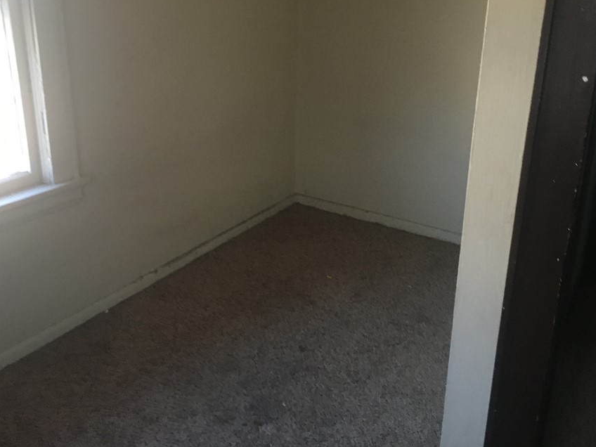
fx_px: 603
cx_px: 268
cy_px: 183
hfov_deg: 52.5
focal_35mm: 35
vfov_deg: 40.6
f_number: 2.2
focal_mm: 4.15
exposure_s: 1/30
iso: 125
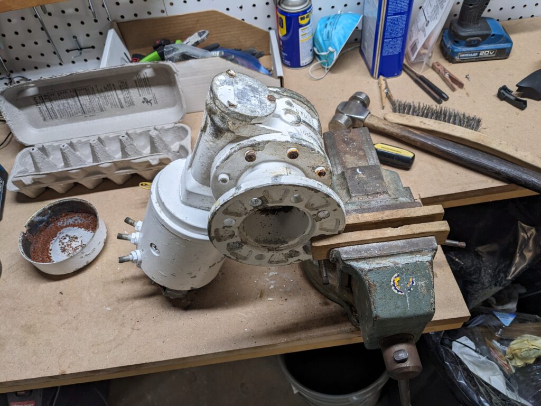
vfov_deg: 51.4
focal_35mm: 27
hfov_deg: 65.3
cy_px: 203
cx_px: 270
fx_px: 422
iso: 65
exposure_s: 1/120
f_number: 1.73
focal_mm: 4.38
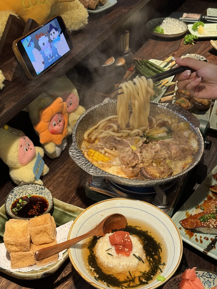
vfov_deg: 39.7
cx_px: 108
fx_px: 401
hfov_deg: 30.3
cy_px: 144
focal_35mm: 48
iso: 125
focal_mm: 6.86
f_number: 1.78
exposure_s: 1/50
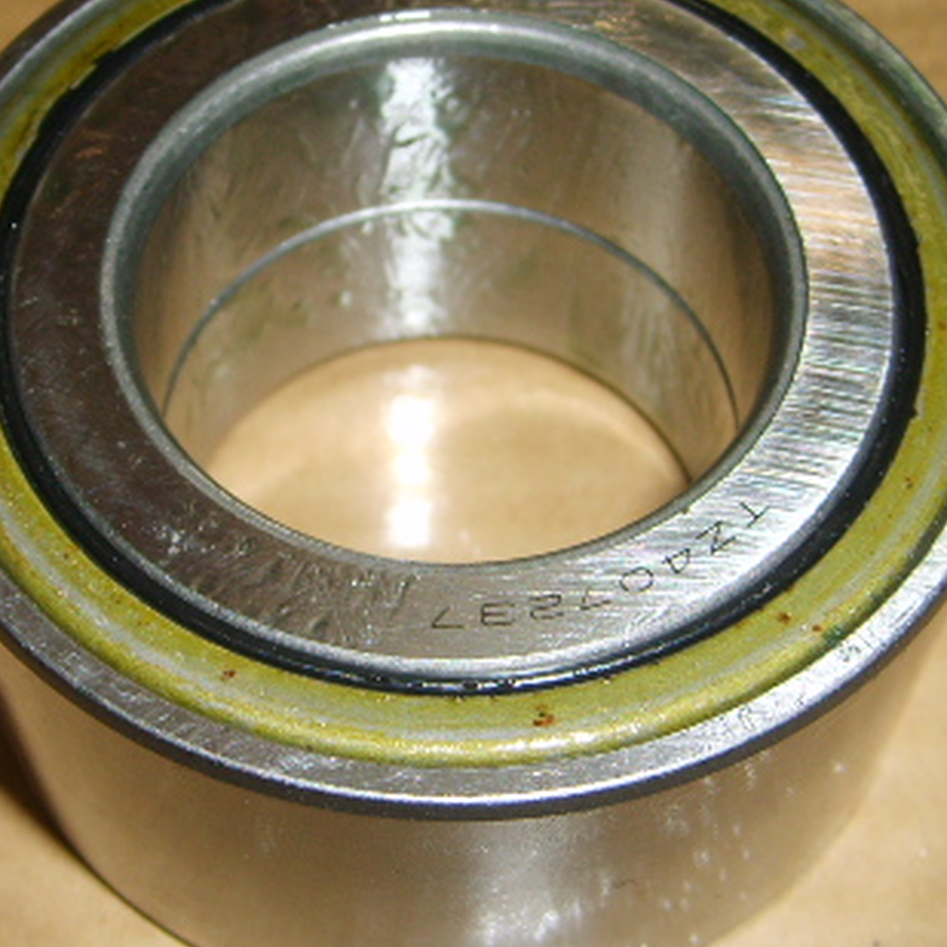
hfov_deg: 26.9
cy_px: 503
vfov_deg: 26.9
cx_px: 441
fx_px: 1981
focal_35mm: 64
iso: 100
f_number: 2.8
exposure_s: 1/30
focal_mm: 5.8
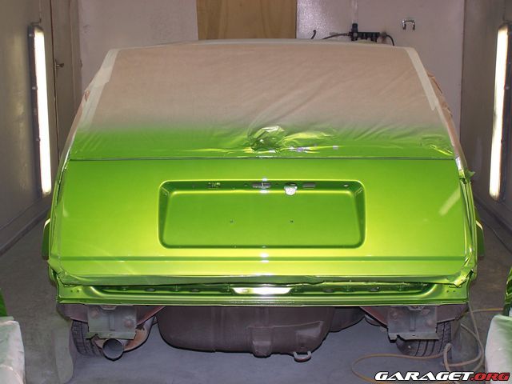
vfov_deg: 21.9
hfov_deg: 29.0
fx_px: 991
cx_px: 256
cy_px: 192
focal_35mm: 67
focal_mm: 11.1
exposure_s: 1/60
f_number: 3.2
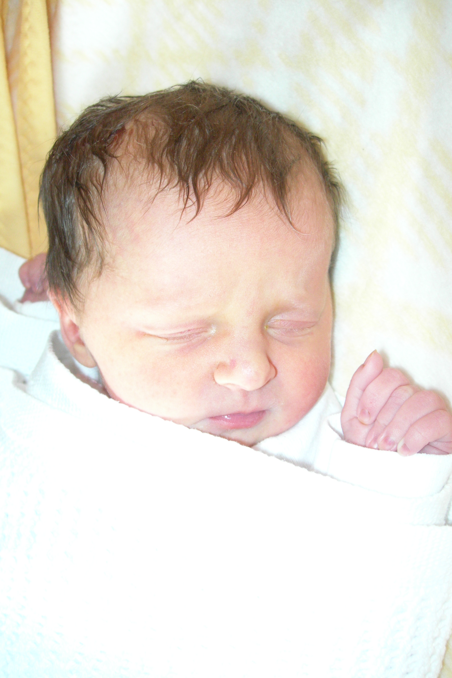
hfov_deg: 33.4
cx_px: 216
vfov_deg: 48.5
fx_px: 753
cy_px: 342
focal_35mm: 40
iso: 200
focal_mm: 7.8
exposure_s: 1/24.7
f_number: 2.8
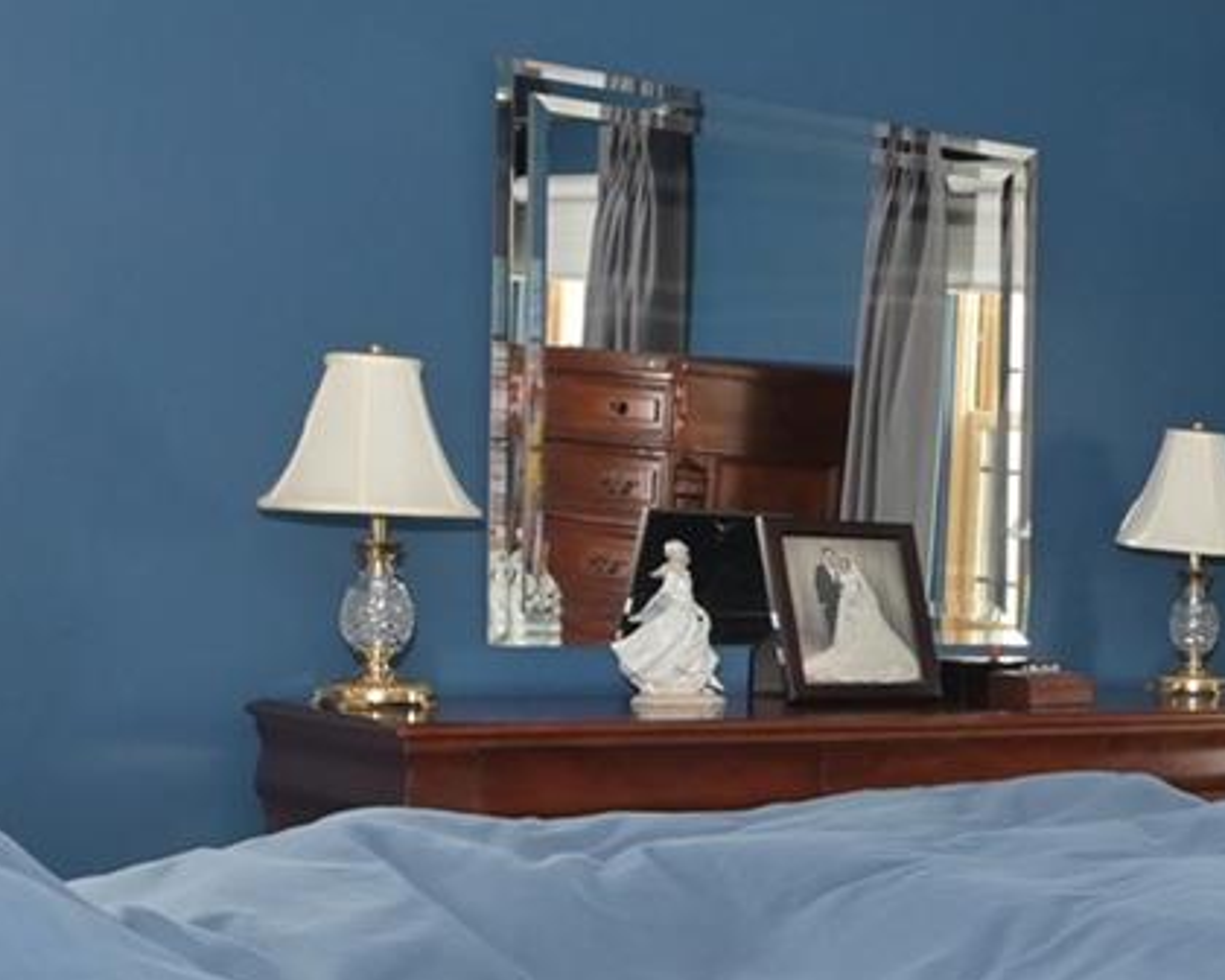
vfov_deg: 23.8
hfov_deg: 23.5
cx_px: 1843
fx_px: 2320
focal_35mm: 64
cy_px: 554
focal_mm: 14
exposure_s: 1/80
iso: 1250
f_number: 10
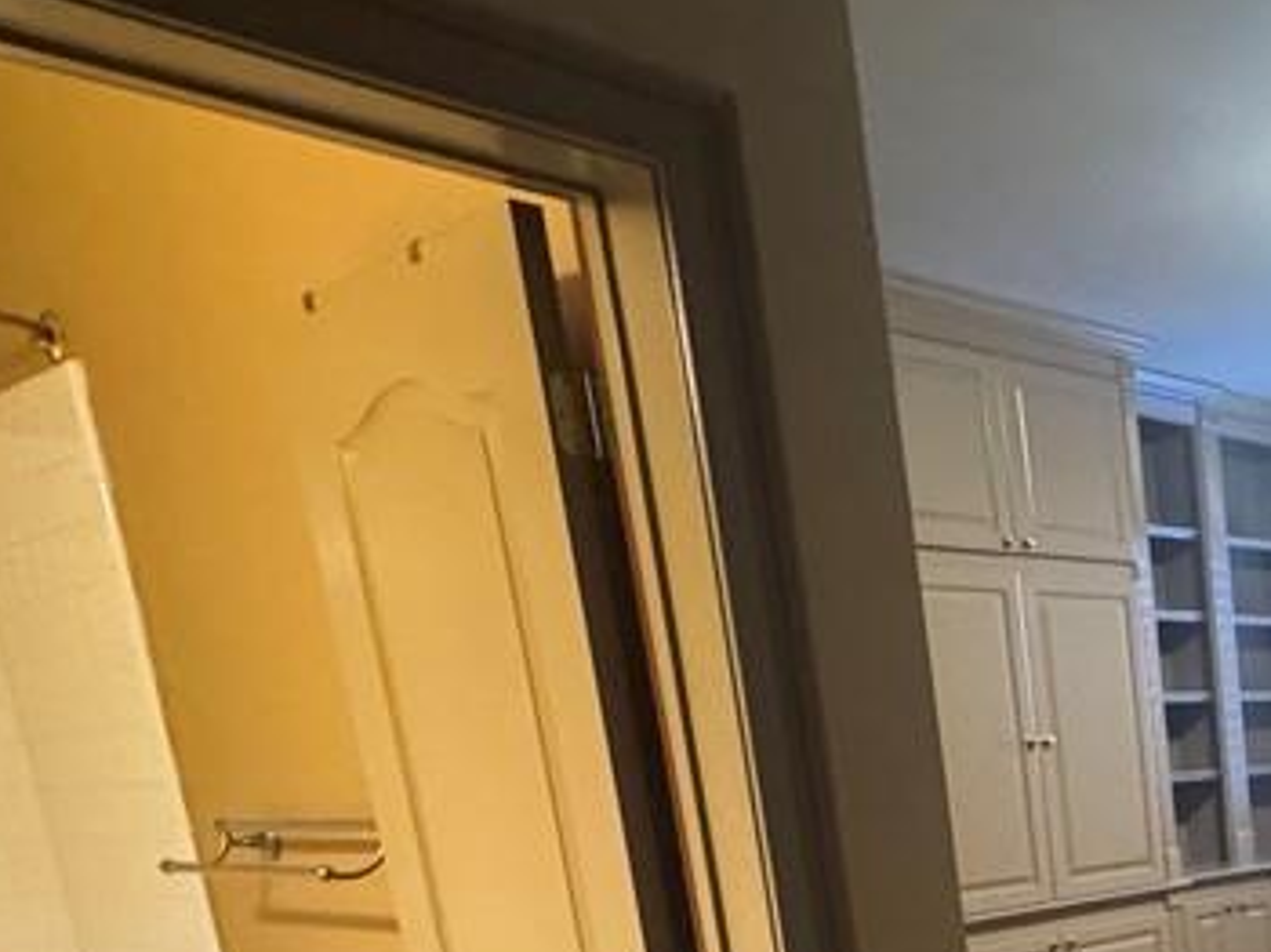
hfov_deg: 35.9
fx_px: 1504
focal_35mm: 41
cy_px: 1065
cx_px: 1522
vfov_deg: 31.0
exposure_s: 1/60
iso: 800
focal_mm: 2.22
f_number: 2.2
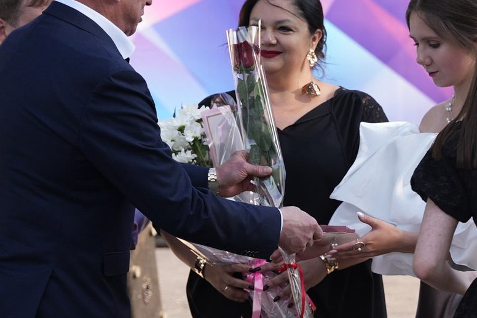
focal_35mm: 201
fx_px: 2658
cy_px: 285
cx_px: 409
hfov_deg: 10.2
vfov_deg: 6.8
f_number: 2.8
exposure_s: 1/320
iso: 160
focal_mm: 60.8
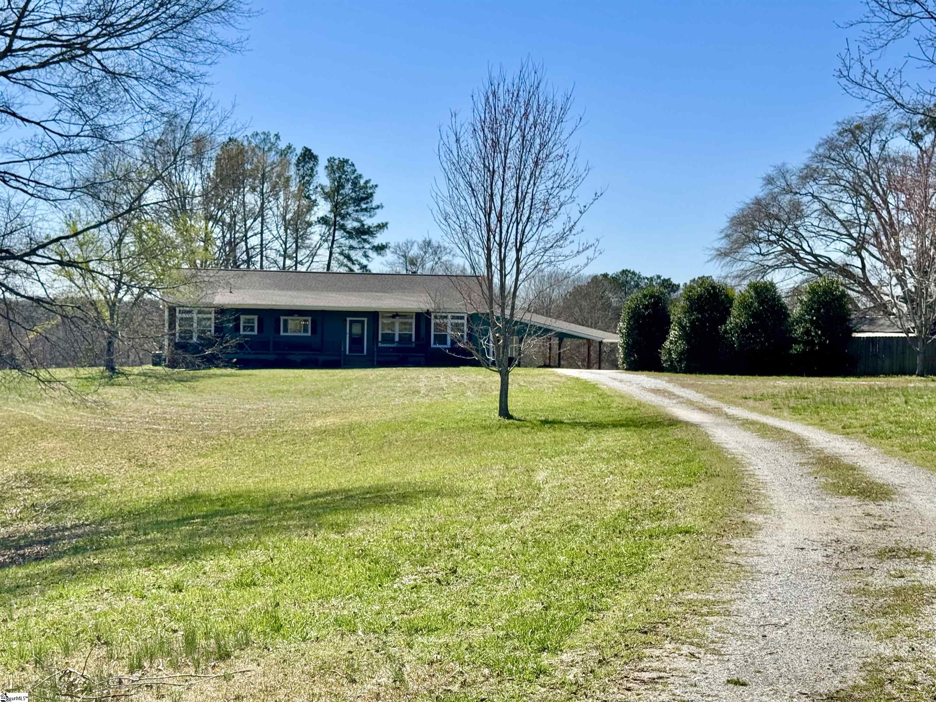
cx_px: 468
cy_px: 351
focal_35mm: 48
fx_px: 1298
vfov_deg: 30.3
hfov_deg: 39.7
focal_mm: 6.76
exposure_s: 1/5376
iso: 64
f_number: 1.78
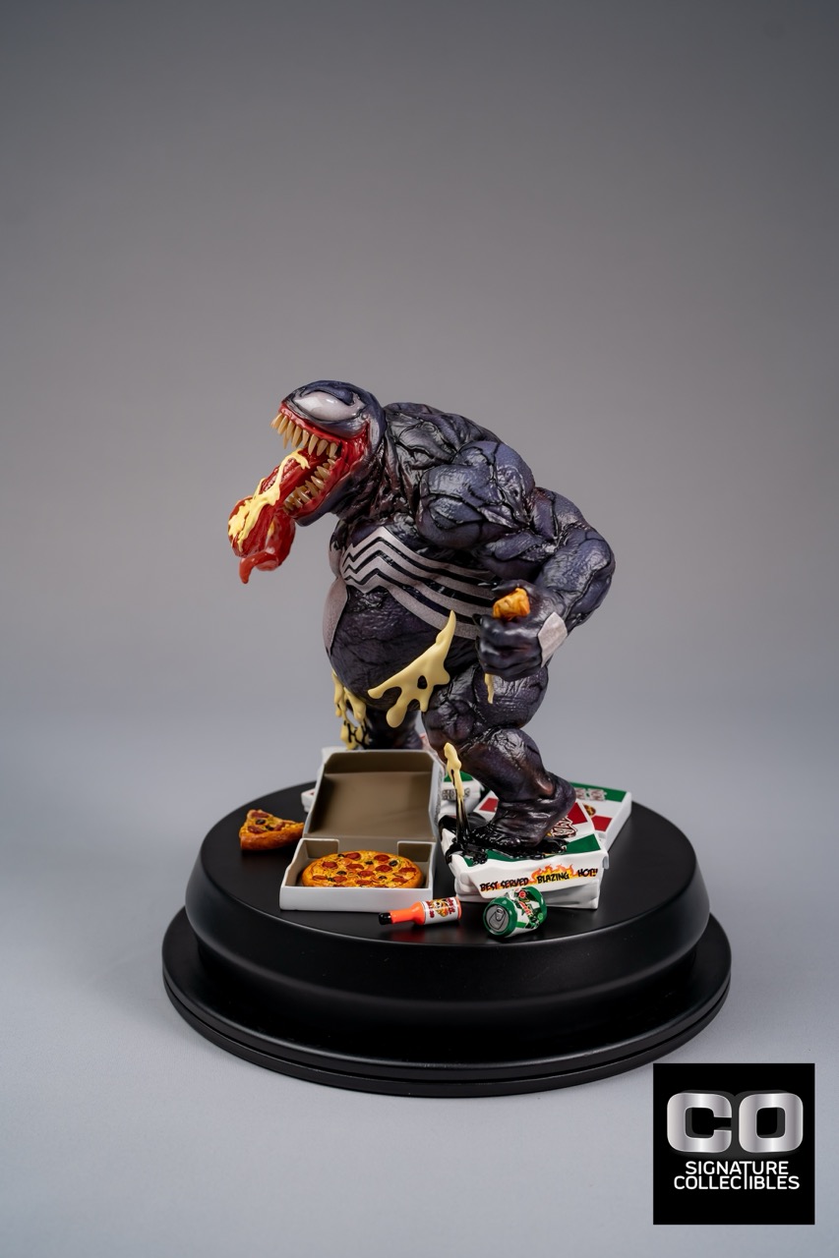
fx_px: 1748
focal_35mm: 50
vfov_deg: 39.6
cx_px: 420
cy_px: 629
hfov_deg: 27.0
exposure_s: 1/30
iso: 125
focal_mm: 50
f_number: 5
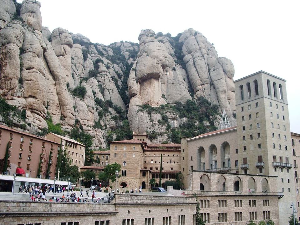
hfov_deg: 52.6
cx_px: 150
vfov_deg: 40.7
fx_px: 303
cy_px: 112
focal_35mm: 35
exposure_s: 1/100
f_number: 4.3
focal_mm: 5.8
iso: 50
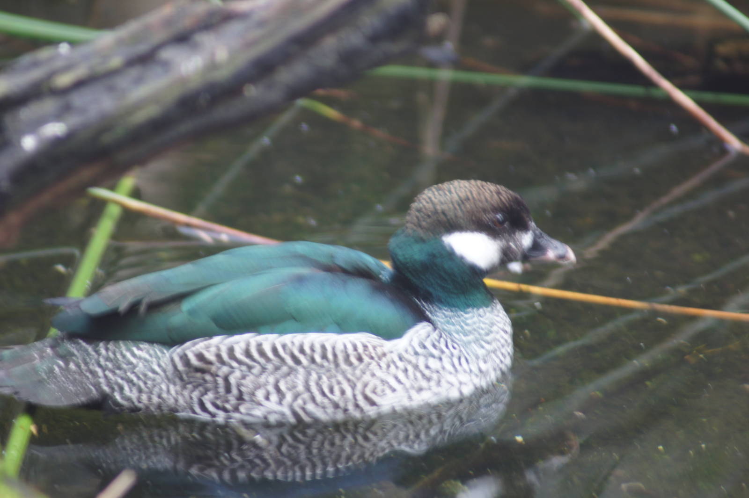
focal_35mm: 450
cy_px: 249
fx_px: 9357
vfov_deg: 3.1
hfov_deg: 4.6
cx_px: 374
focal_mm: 300
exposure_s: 1/20
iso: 200
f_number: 5.6
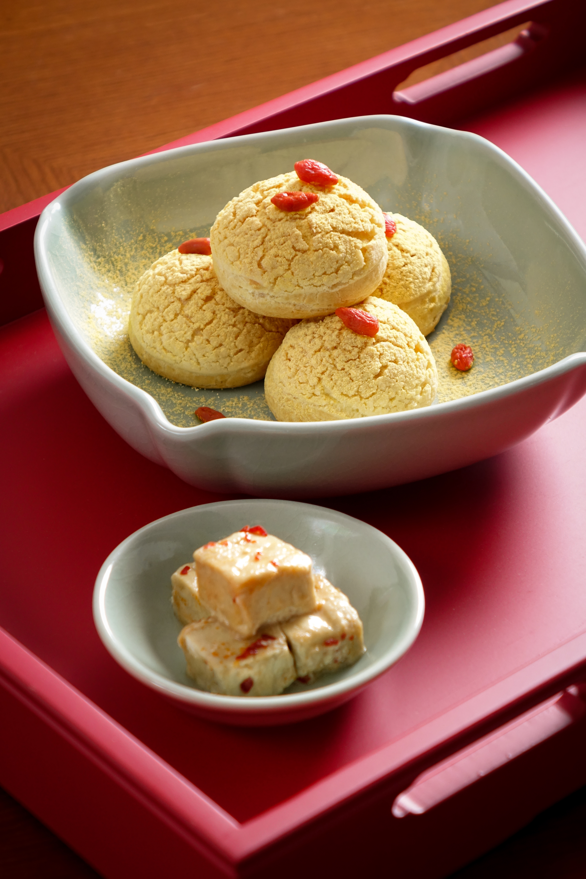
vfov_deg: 16.5
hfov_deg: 11.1
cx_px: 293
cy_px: 440
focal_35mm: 124
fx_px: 3027
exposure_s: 1/160
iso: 400
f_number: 3.5
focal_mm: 45.37
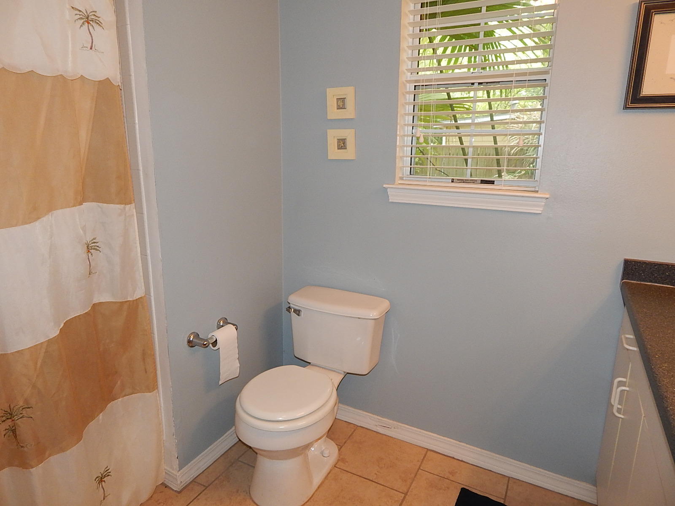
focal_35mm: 22
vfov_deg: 61.1
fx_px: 429
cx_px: 338
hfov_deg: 76.4
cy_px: 253
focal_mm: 4
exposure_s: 1/30
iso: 200
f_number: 3
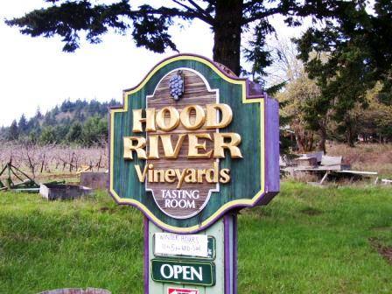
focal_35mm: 53
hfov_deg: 36.2
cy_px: 147
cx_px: 196
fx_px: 600
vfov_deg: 27.5
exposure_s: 1/180
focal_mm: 8.6
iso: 80
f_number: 3.4
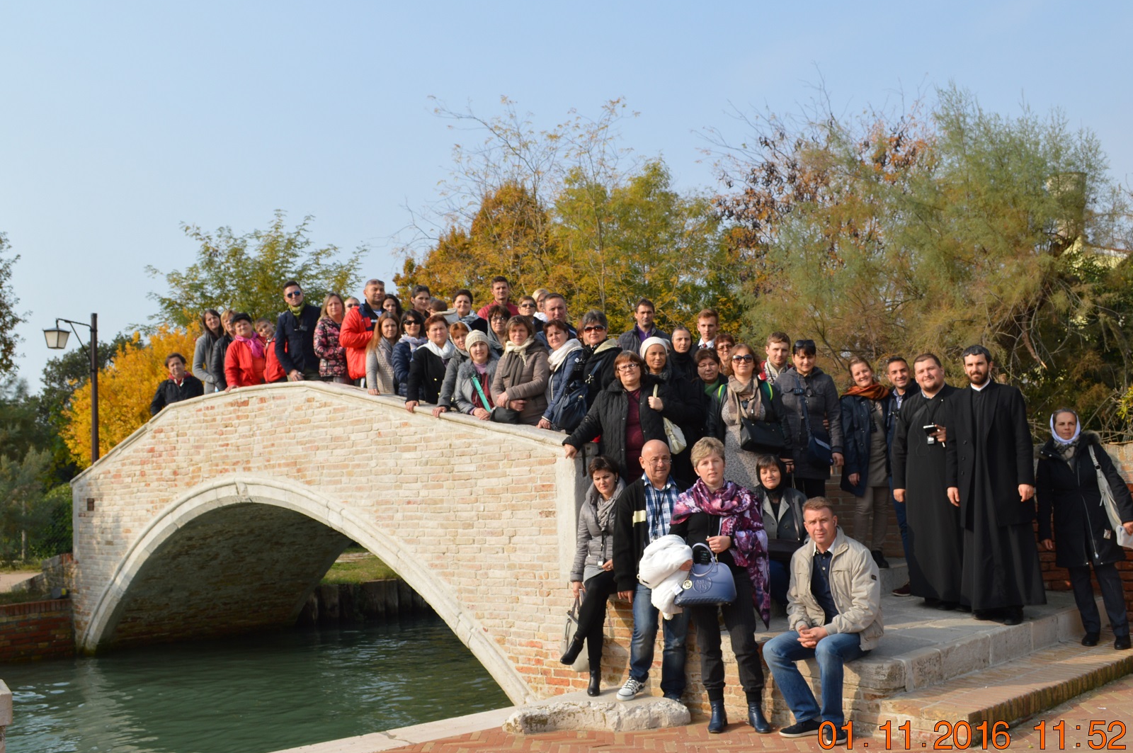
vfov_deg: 36.8
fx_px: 1132
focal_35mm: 36
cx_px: 578
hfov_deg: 53.2
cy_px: 351
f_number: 9
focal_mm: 20
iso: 100
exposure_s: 1/200
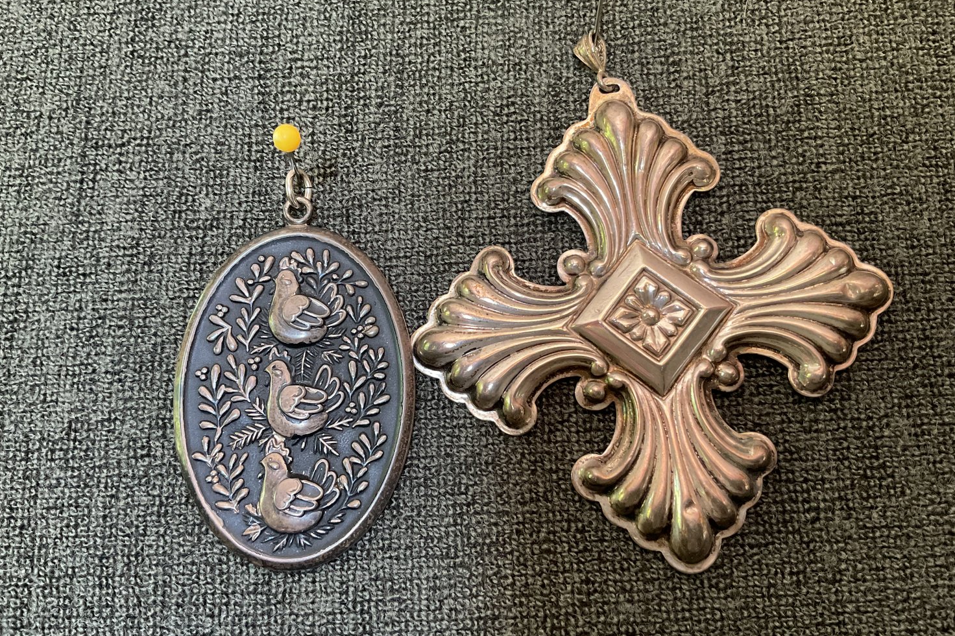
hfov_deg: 60.3
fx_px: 822
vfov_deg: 42.3
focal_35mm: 31
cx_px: 476
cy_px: 320
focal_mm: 3
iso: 250
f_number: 1.8
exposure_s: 1/33
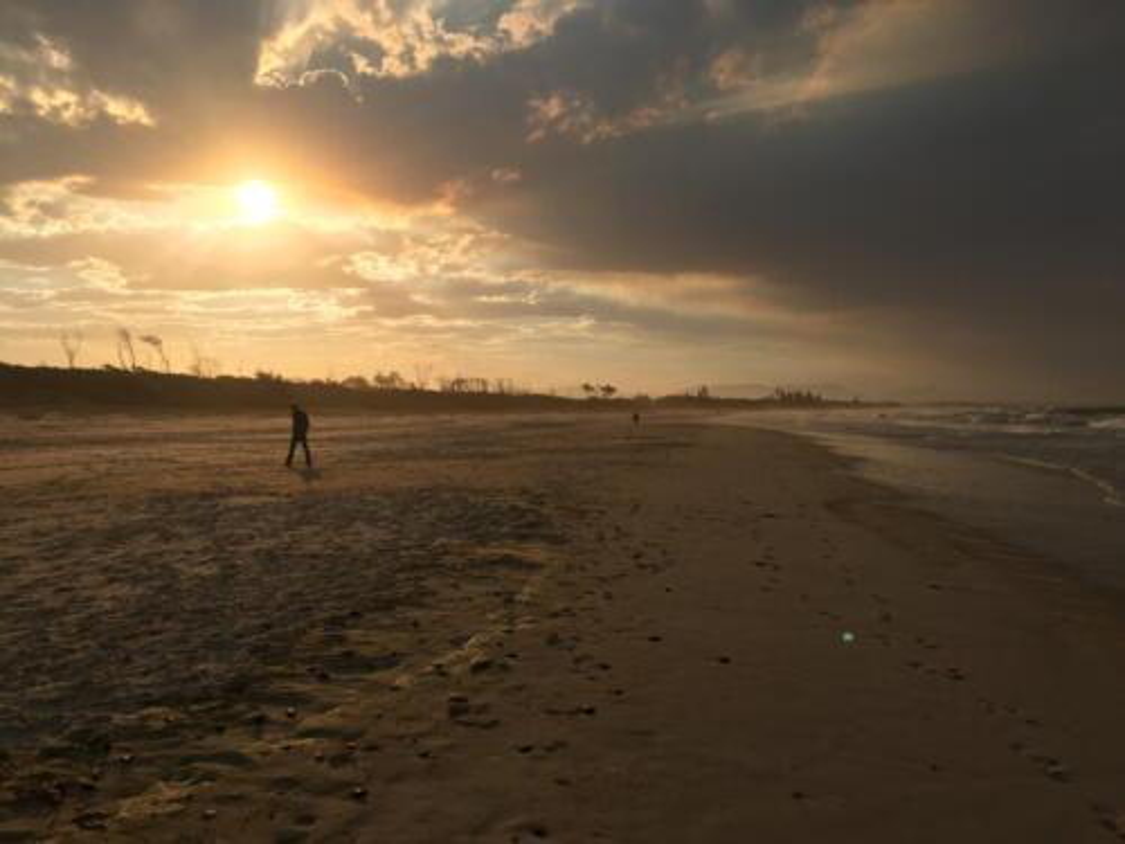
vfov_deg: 48.2
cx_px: 562
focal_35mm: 29
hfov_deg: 61.7
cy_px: 422
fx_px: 942
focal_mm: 4.15
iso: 25
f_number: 2.2
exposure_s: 1/2481
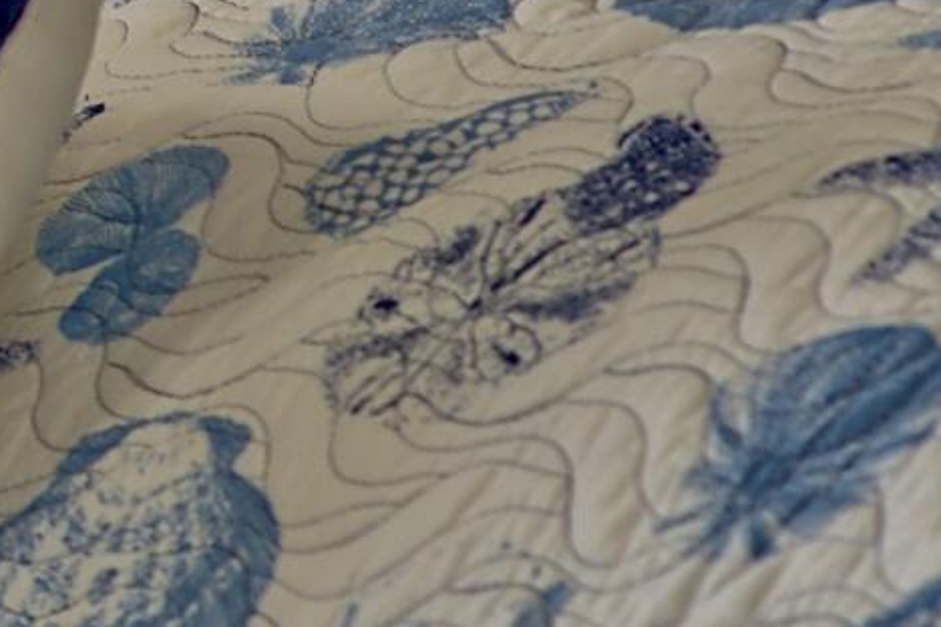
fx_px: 14245
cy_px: -314
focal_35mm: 545
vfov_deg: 2.5
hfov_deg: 3.7
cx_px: -1013
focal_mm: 85
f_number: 4
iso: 500
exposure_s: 1/200
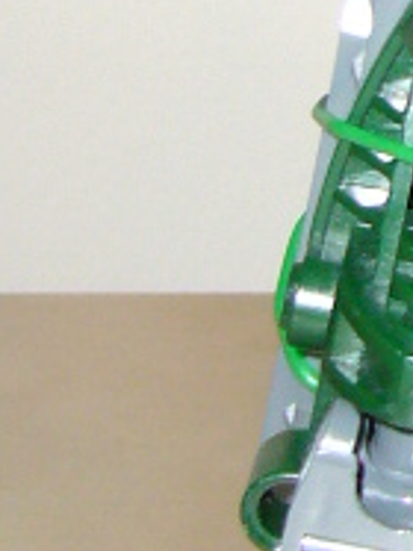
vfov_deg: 8.0
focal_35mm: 240
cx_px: 1053
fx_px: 3822
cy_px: -433
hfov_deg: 5.9
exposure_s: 1/30
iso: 100
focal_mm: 5.8
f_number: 2.8
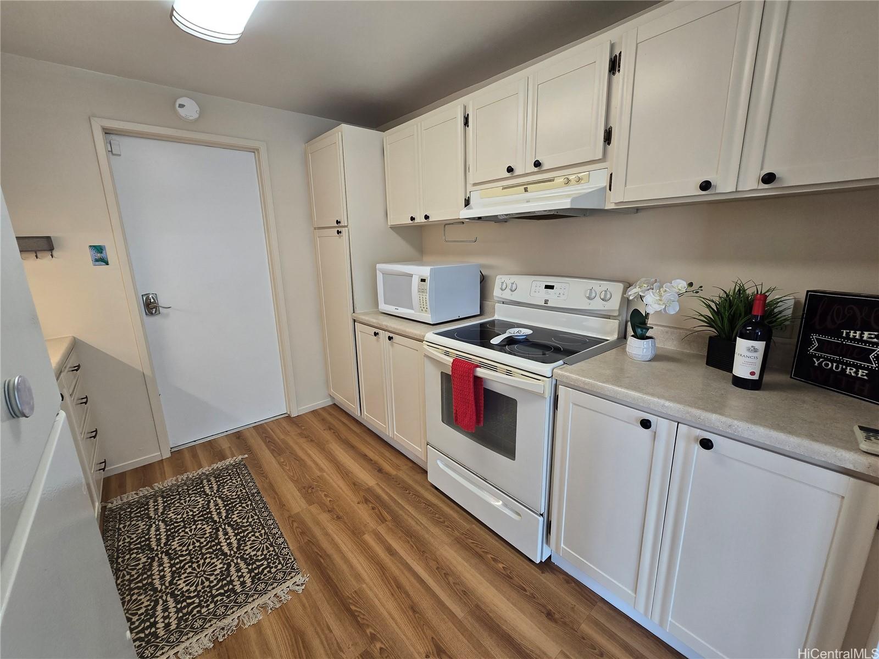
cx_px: 440
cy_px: 330
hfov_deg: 106.2
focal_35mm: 13
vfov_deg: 89.9
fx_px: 330
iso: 100
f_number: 2.2
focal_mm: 2.2
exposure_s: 1/60
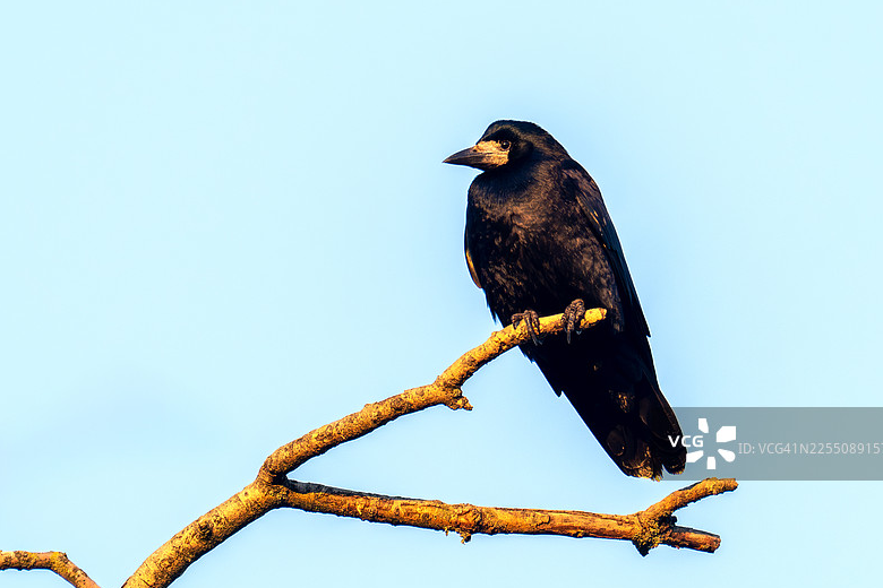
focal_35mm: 898
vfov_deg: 1.5
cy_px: 265
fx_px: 22024
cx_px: 451
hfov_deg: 2.3
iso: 1000
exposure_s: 1/400
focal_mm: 420
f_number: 5.6
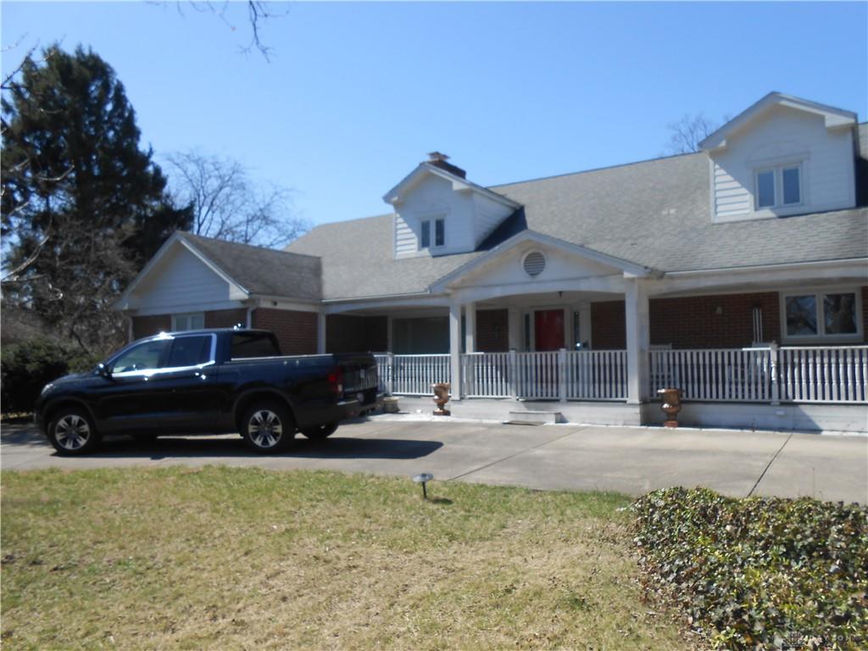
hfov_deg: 67.3
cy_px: 326
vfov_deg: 53.1
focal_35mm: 26
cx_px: 434
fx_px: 652
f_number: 3.5
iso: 80
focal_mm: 4.6
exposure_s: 1/640
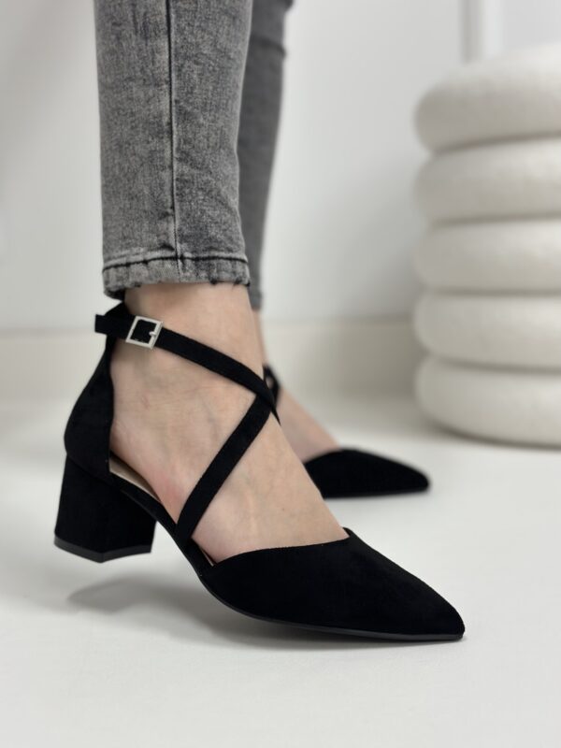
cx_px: 280
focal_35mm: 48
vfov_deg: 39.7
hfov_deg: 30.3
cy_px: 374
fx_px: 1037
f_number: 1.78
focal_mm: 6.86
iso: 160
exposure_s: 1/100
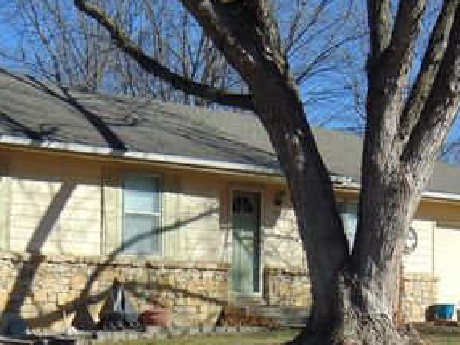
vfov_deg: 14.1
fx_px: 1394
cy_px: 209
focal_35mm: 105
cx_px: 206
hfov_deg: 18.7
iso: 80
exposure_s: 1/800
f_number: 3.6
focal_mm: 10.8
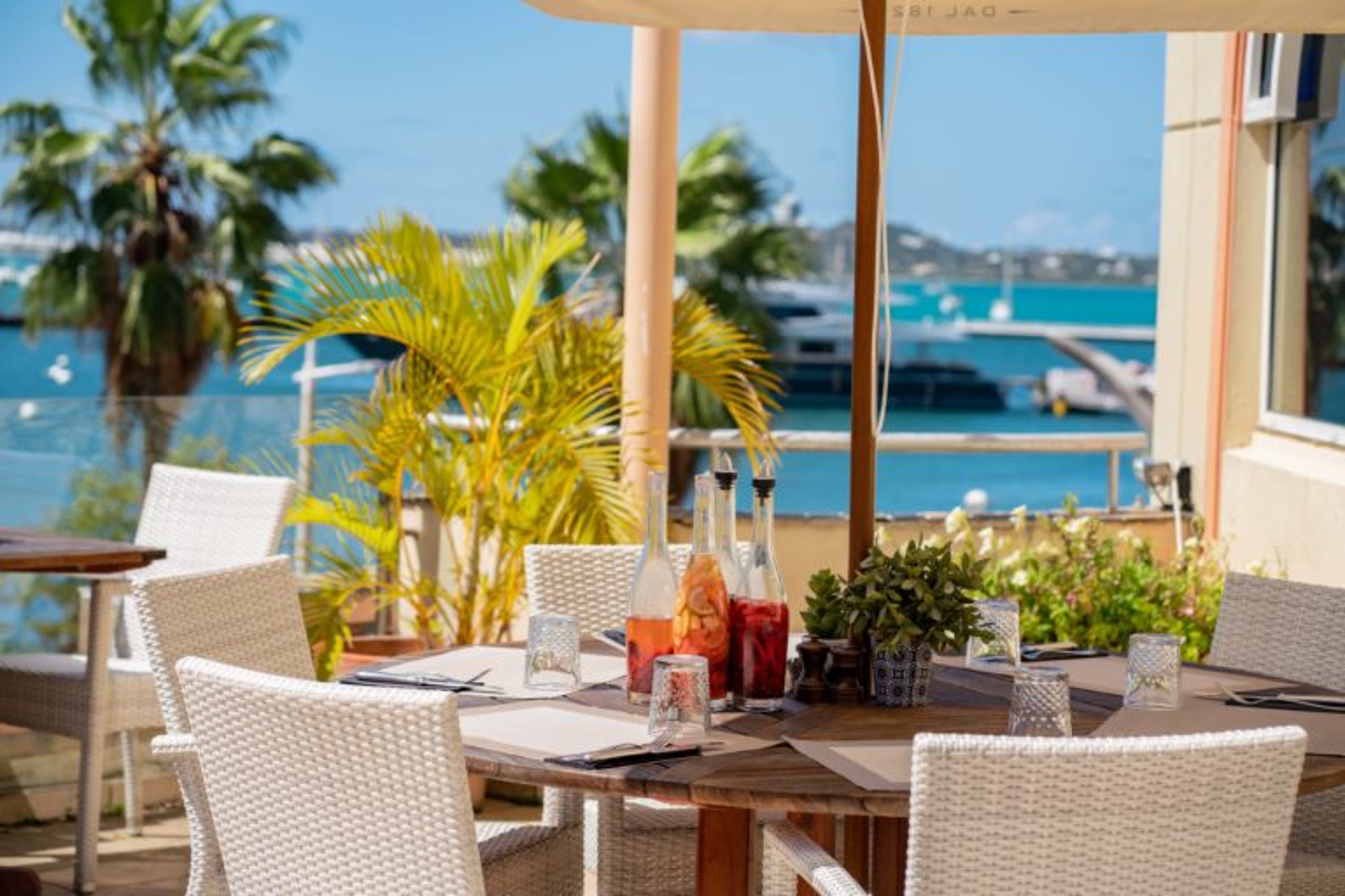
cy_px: 448
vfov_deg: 16.1
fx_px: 3175
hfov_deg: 23.9
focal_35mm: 85
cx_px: 672
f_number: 5
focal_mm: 85
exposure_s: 1/800
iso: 64
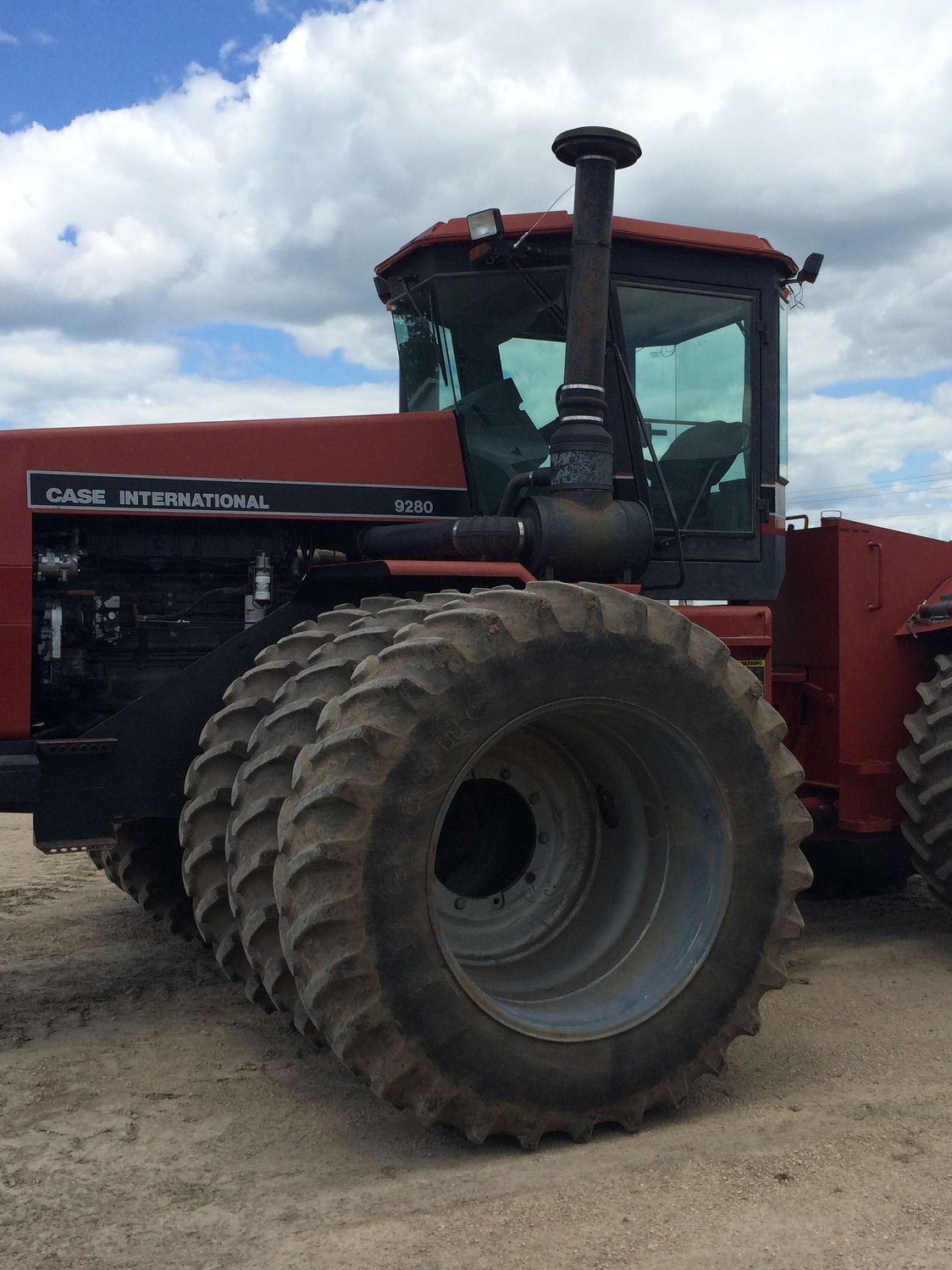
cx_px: 579
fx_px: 1504
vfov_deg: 45.8
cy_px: 633
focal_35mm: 41
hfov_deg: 35.0
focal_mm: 4.12
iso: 40
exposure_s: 1/2564
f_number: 2.2
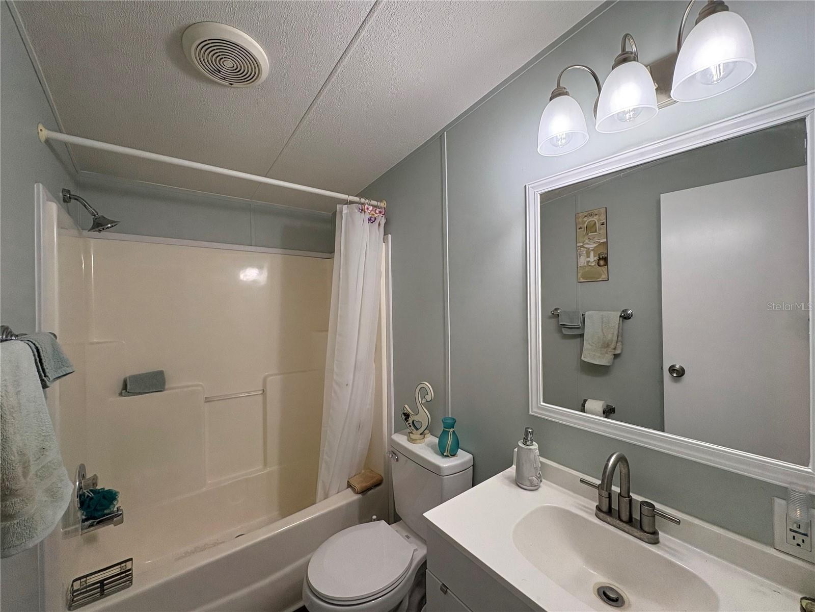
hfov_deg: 102.1
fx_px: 330
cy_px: 306
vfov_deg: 85.7
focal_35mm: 14
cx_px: 408
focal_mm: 2.22
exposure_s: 1/120
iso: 200
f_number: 2.2
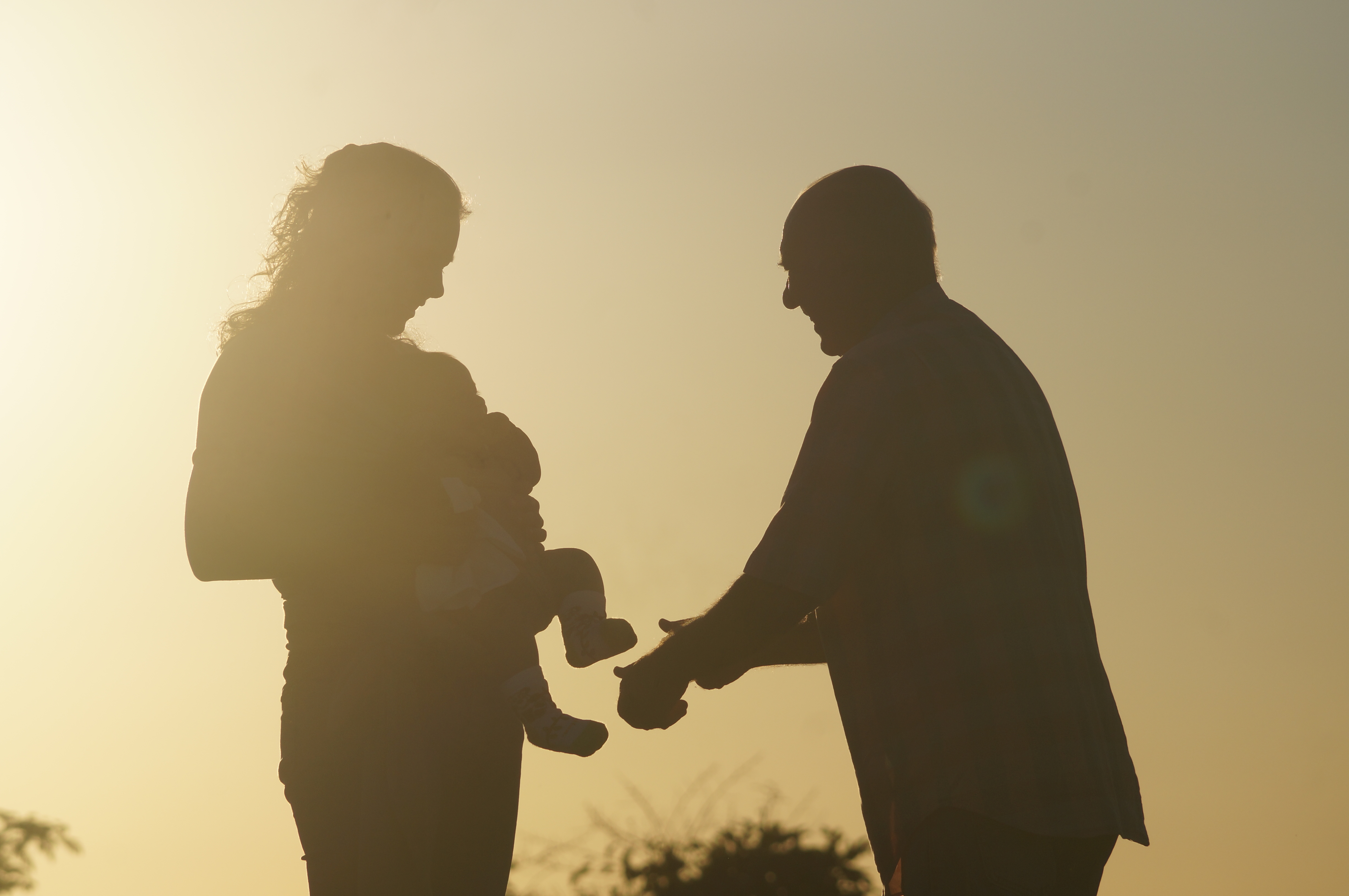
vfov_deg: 4.6
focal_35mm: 300
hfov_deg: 6.9
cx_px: 674
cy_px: 448
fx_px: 11230
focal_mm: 200
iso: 100
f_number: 9
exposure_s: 1/1600
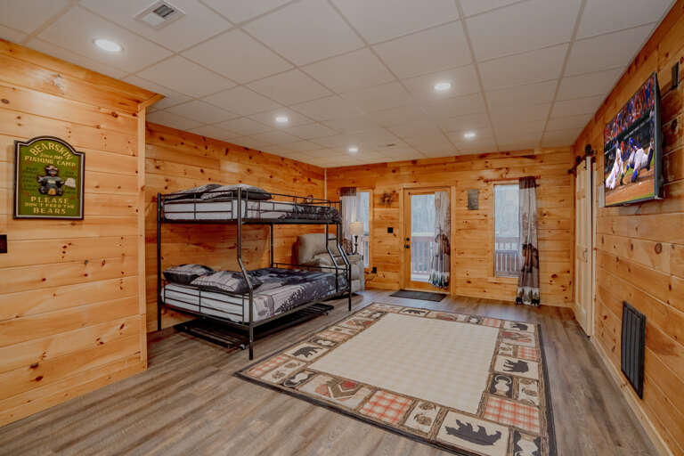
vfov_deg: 73.7
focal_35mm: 16
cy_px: 228
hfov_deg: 96.7
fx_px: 304
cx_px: 342
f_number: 7.1
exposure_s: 1/80
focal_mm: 16
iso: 1600
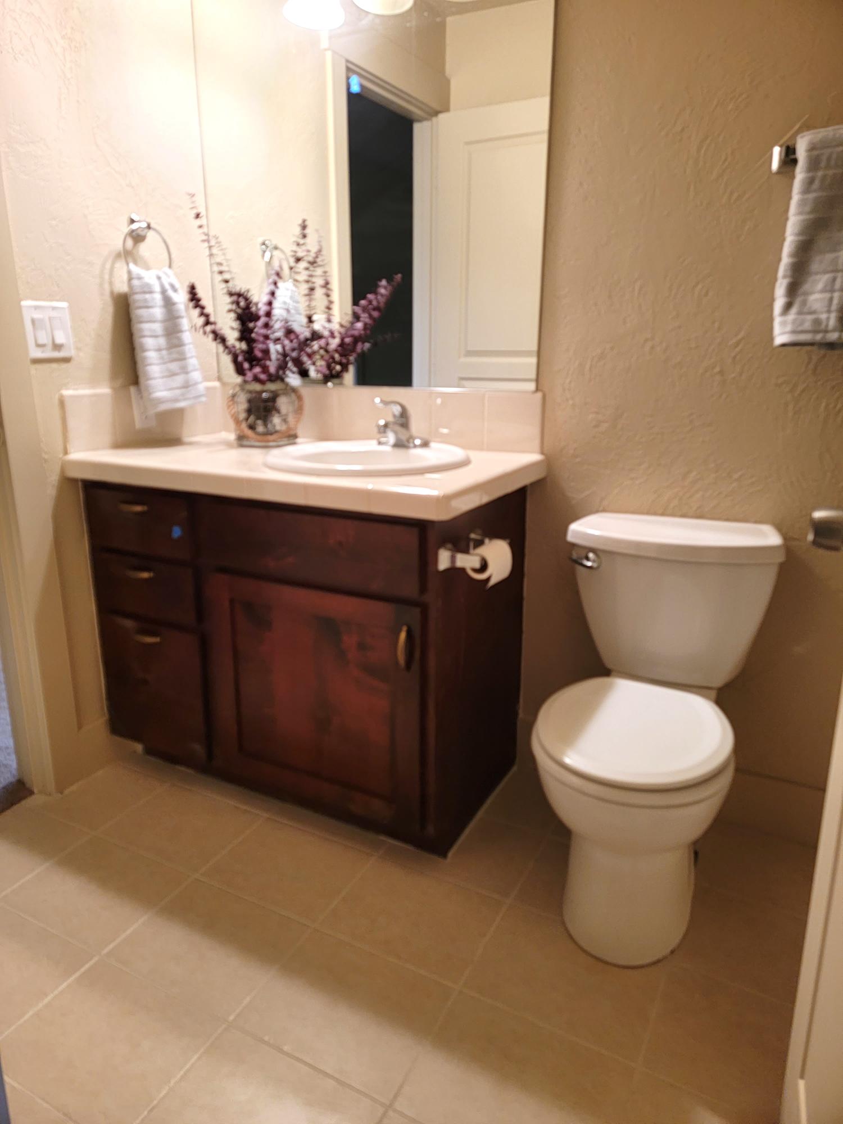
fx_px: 779
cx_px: 422
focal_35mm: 24
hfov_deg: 56.8
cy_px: 562
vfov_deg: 71.6
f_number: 1.8
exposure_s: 1/39
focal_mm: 6.7
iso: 250
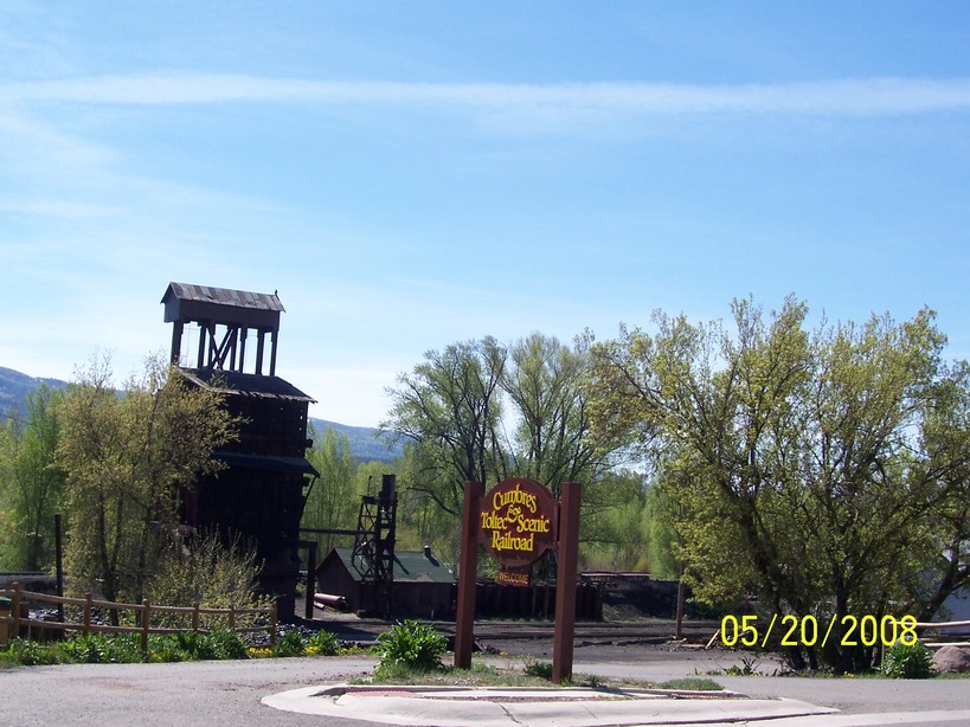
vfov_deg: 27.5
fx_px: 1485
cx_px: 485
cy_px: 364
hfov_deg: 36.2
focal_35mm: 53
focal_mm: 8.6
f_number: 6.7
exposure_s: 1/350
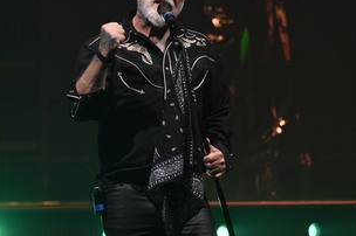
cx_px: 147
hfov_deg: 2.8
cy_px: 95
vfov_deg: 1.8
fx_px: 7330
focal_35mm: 742
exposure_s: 1/320
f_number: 6.3
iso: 2500
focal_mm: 500
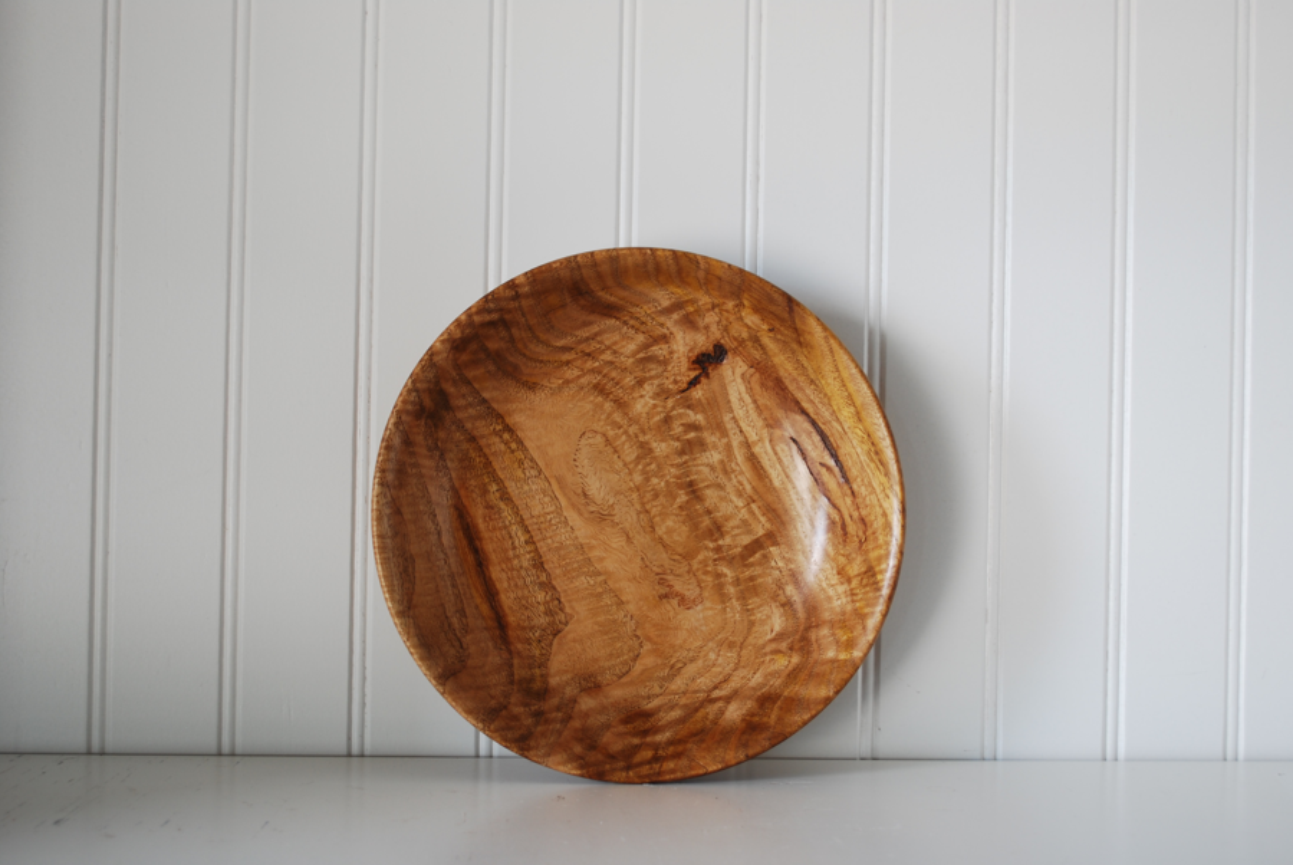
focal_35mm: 48
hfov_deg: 41.1
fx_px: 1726
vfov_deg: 28.1
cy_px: 432
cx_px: 646
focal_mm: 32
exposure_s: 1/10
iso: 100
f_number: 4.8
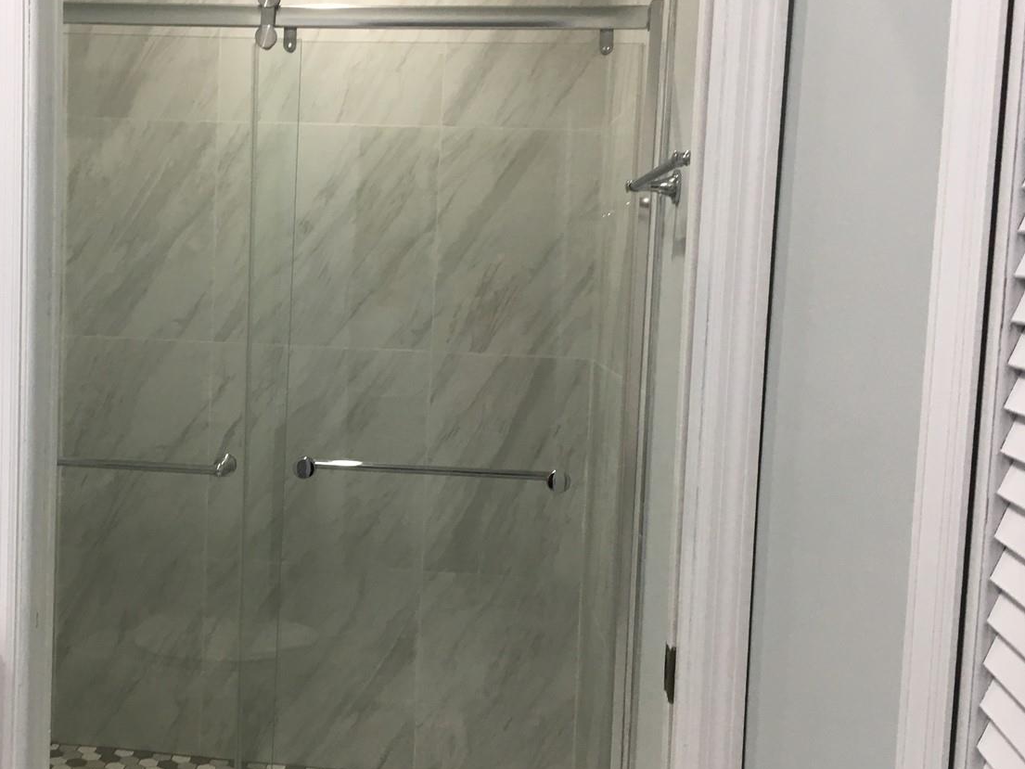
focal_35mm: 42
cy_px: 373
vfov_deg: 34.4
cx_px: 319
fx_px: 1244
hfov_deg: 44.0
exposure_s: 1/30
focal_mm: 4.15
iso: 32
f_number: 2.2
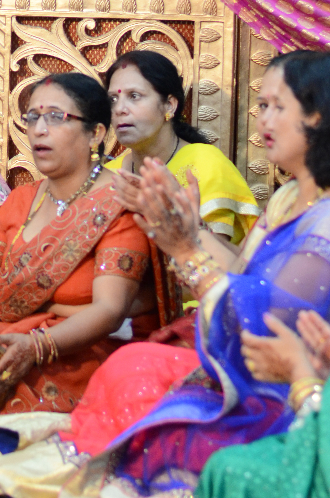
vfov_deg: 9.9
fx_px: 2845
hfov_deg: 6.6
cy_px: 18
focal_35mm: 206
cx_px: -30
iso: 800
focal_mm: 50
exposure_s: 1/125
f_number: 2.2
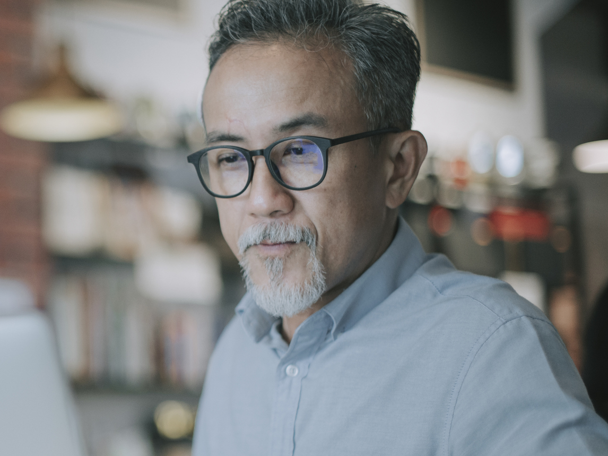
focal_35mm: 89
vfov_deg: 16.6
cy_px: 291
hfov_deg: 21.5
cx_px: 54
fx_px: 1563
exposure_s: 1/250
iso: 800
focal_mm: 50
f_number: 1.4
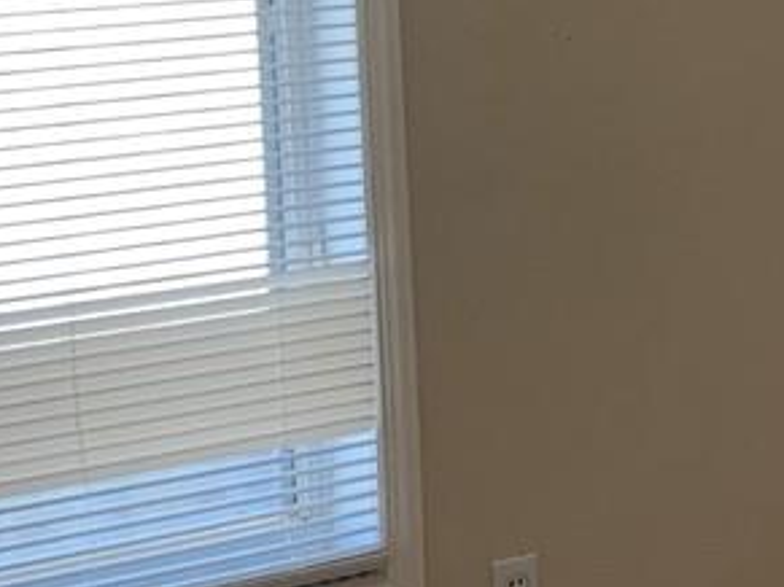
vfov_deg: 10.2
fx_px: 3237
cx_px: 1282
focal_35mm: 143
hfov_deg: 12.9
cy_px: -67
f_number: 1.8
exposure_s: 1/120
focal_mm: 4.25
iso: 50
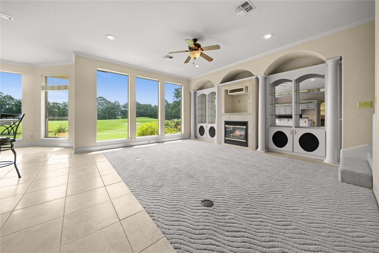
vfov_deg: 90.0
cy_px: 126
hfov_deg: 112.6
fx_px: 126
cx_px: 190
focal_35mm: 12
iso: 100
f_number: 6.3
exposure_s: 1/40
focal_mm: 12
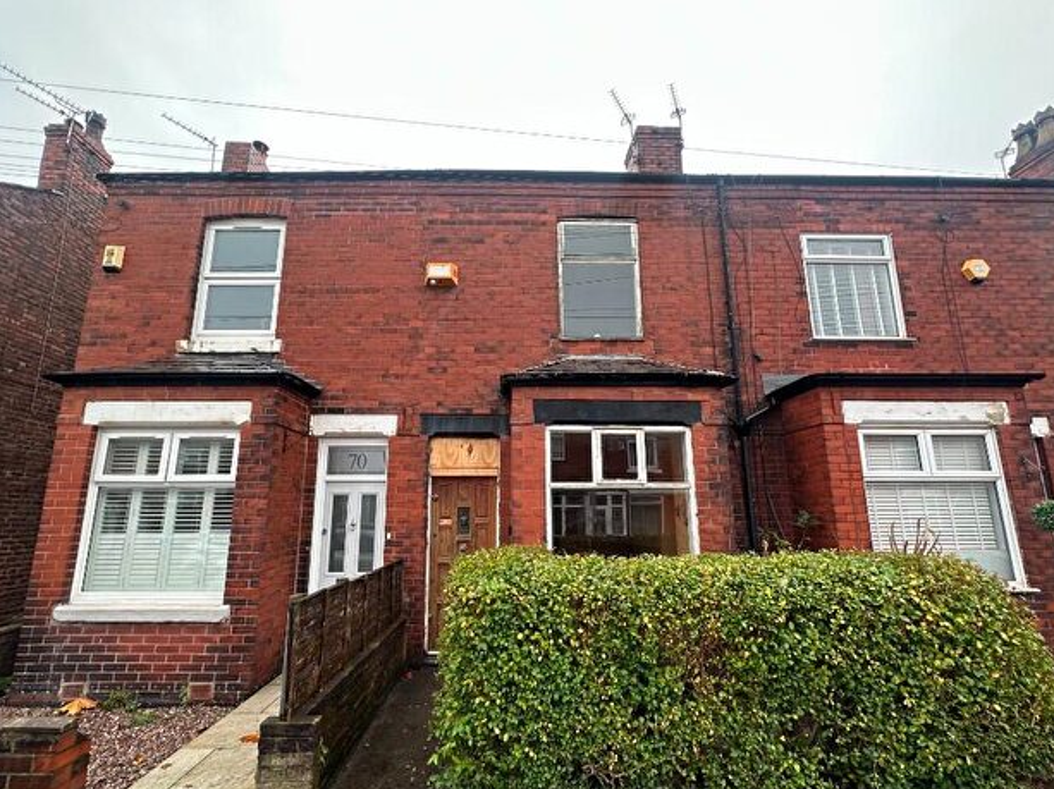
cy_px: 420
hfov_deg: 94.5
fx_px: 487
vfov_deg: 78.0
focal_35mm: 16
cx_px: 518
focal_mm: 2.22
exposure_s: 1/99
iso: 40
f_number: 2.2
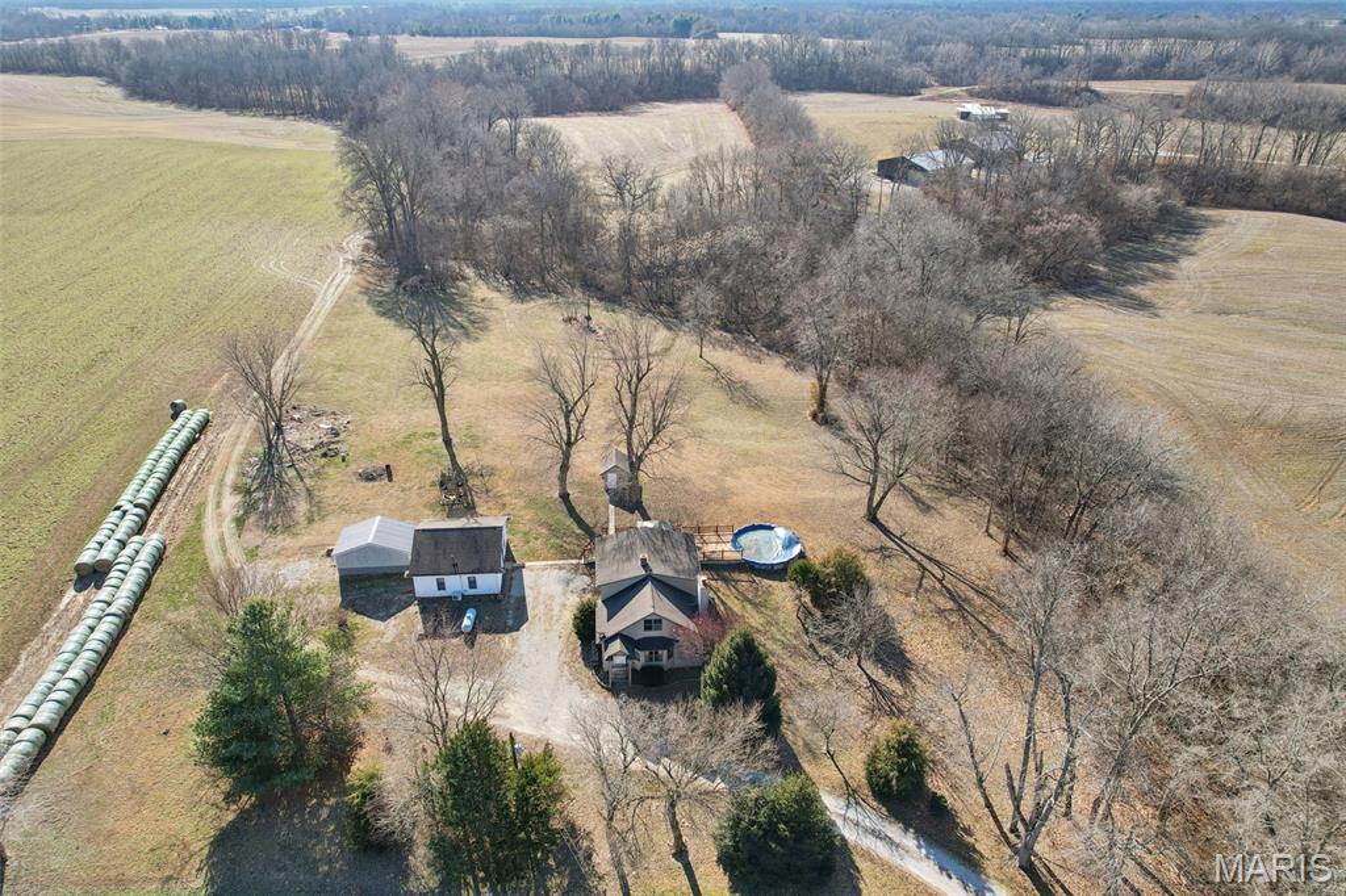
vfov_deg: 57.2
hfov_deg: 78.6
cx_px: 673
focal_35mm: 22
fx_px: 822
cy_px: 448
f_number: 2.8
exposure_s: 1/1000
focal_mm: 8.4
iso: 100
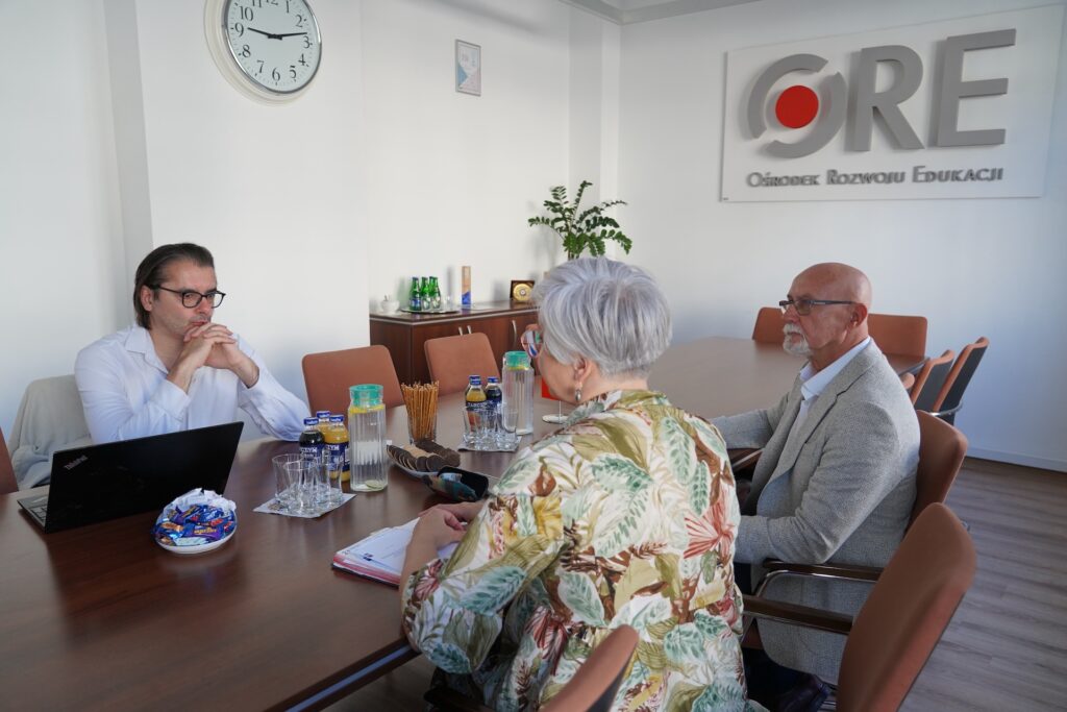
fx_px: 741
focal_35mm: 25
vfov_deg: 51.3
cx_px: 534
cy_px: 356
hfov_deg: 71.5
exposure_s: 1/160
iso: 800
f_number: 4
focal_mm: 25
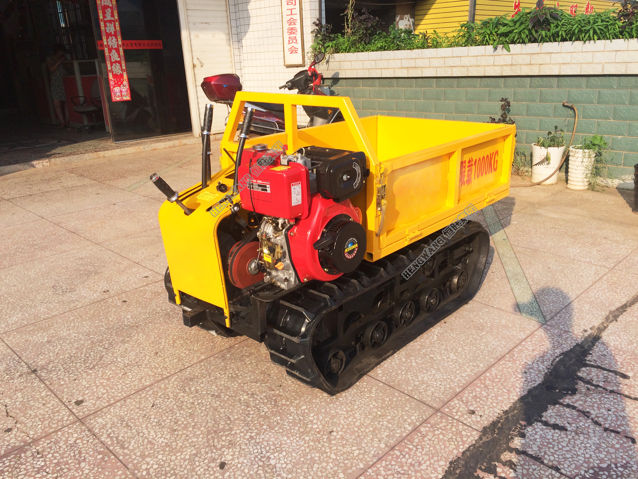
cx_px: 319
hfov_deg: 61.7
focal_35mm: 29
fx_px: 534
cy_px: 240
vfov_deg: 48.2
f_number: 2.2
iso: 32
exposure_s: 1/1368
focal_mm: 4.15
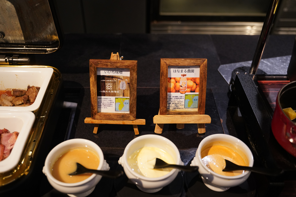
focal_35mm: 35
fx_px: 288
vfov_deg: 37.9
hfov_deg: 54.4
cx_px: 148
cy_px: 98
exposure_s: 1/160
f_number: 2.8
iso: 2000
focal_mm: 35
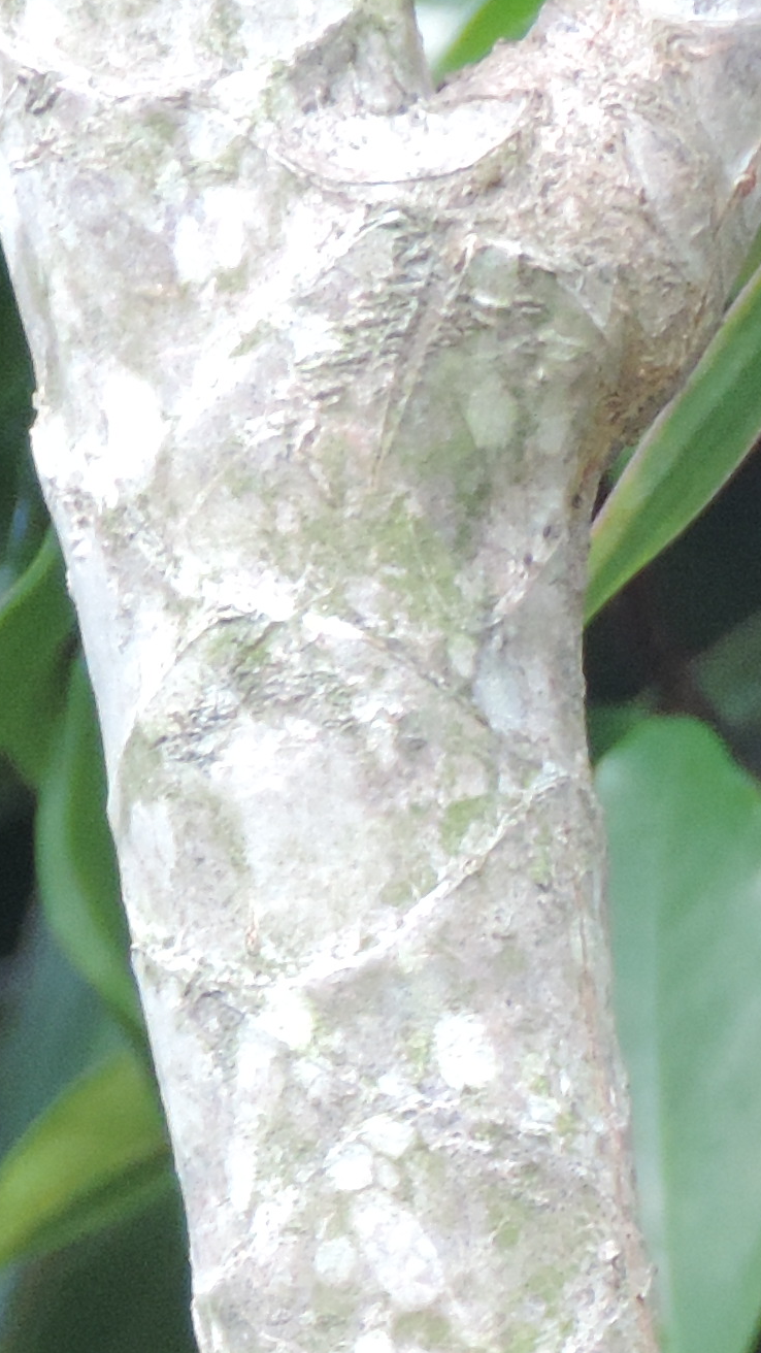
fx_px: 47389
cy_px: 1177
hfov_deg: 0.9
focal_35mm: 1321
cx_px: 2286
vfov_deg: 1.6
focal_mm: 57.9
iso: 400
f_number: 4.8
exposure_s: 1/80
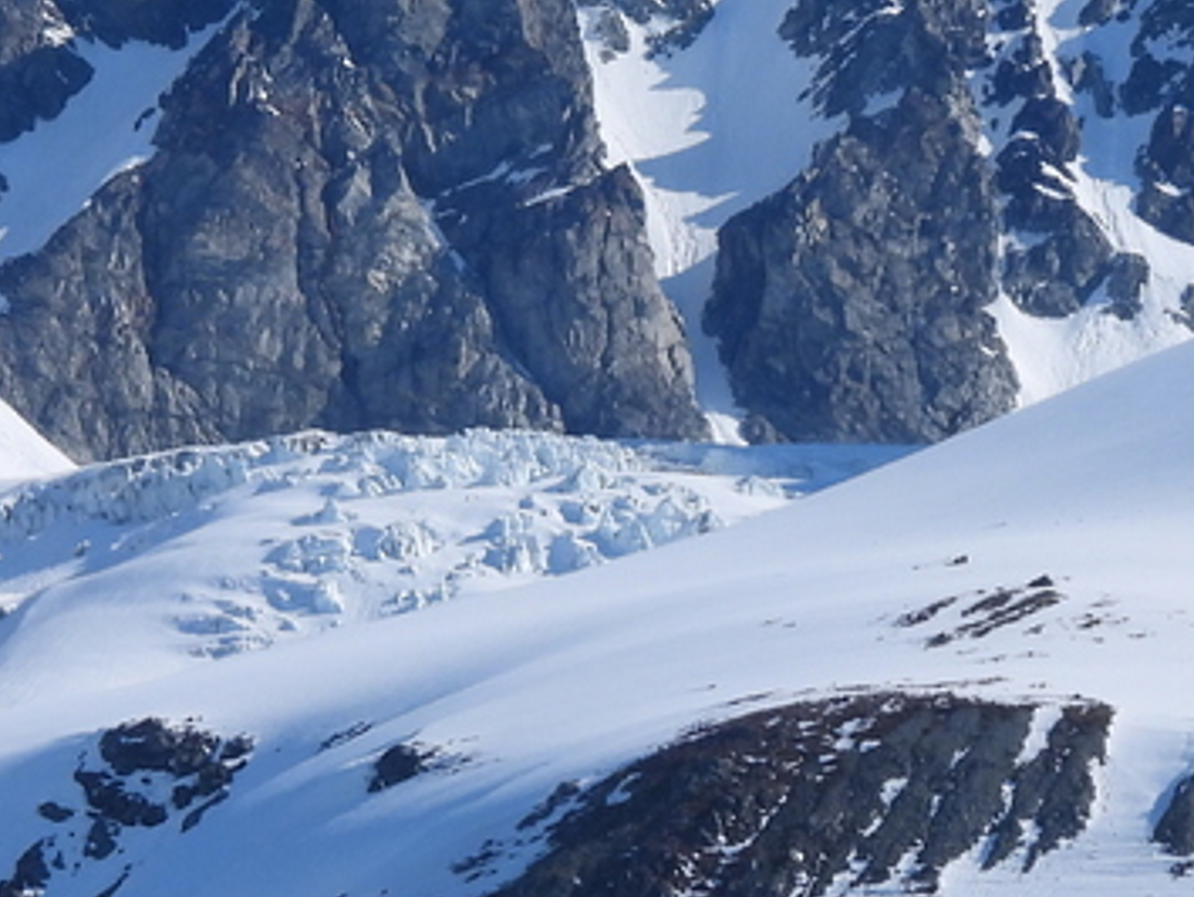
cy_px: 125
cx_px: 280
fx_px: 27440
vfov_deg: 1.9
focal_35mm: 795
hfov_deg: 2.5
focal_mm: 39.3
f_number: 4.5
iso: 100
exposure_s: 1/1600
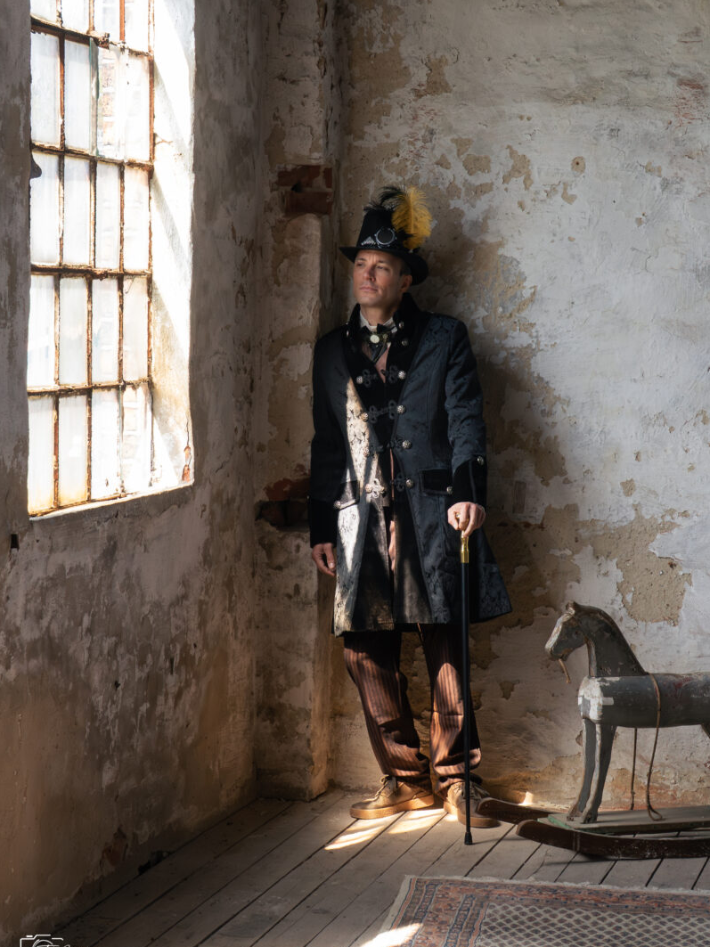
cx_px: 355
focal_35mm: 89
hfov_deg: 16.6
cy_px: 440
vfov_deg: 22.0
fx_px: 2434
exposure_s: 1/100
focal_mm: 55
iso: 1600
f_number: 11
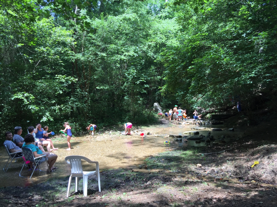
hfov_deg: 61.7
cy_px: 104
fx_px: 232
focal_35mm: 29
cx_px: 138
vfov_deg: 48.2
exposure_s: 1/324
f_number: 2.2
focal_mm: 4.15
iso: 32
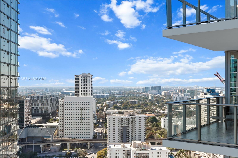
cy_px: 79
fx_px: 278
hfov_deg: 46.4
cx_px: 119
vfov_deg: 31.9
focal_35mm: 42
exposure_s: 1/250
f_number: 8
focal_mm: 28
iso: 400
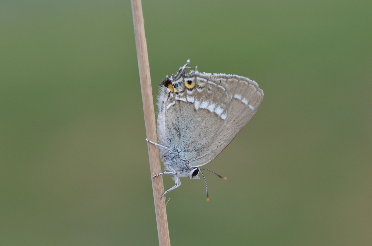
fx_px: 1392
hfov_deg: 15.2
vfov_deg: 10.1
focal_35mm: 135
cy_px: 123
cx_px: 186
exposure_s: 1/200
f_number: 13
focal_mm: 90
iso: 640
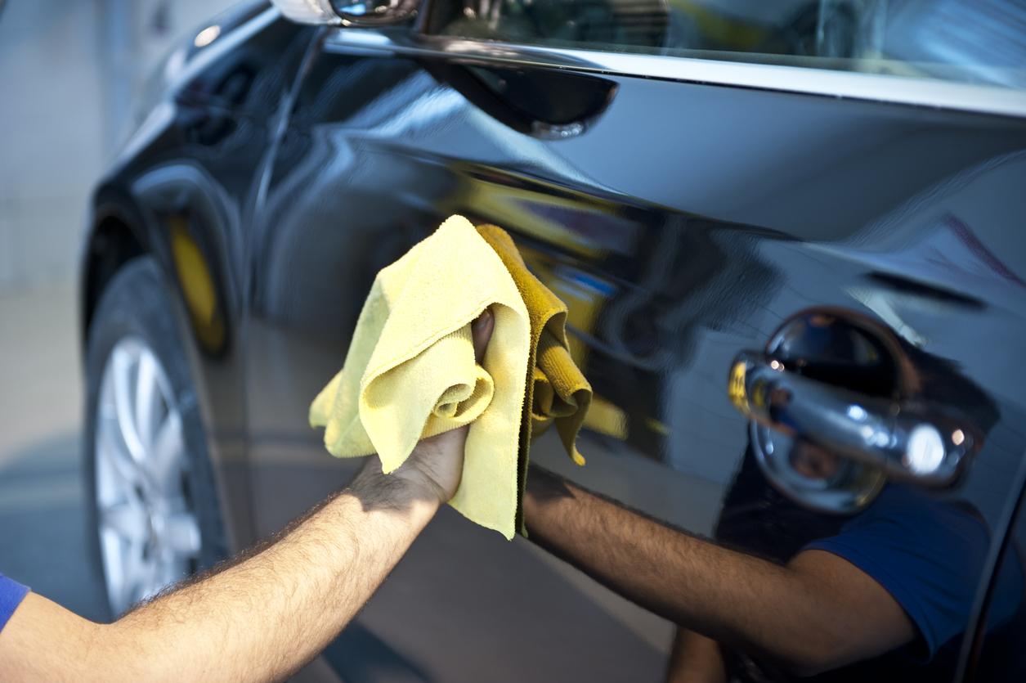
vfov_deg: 19.4
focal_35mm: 70
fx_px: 1994
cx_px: 513
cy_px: 342
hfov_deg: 28.9
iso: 200
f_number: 2.8
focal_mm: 70
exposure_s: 1/10
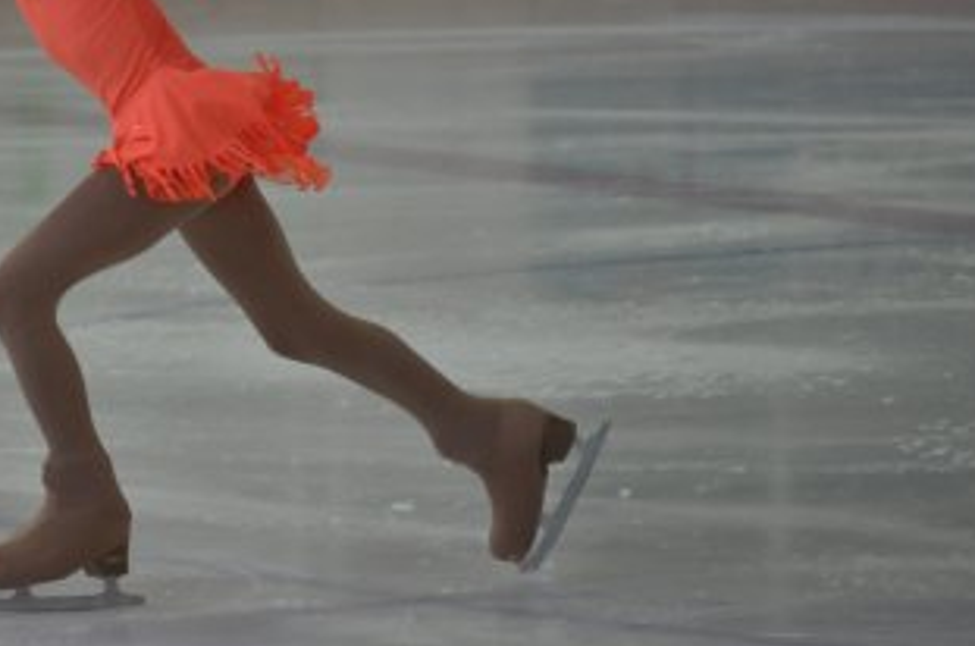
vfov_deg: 3.6
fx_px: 10403
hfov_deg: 5.4
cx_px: 176
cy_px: 168
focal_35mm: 385
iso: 1000
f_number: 5.6
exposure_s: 1/320
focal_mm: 145
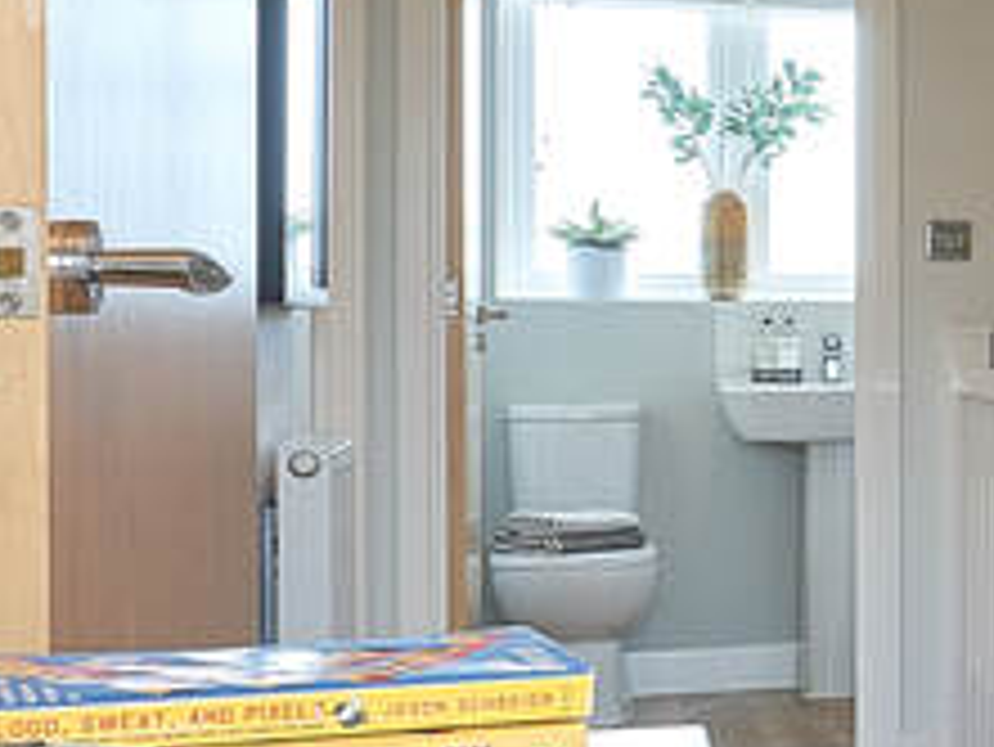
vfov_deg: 16.3
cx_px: 2006
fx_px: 2605
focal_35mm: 91
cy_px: 346
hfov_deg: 16.4
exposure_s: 1/3
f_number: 10
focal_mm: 16.3
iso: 100
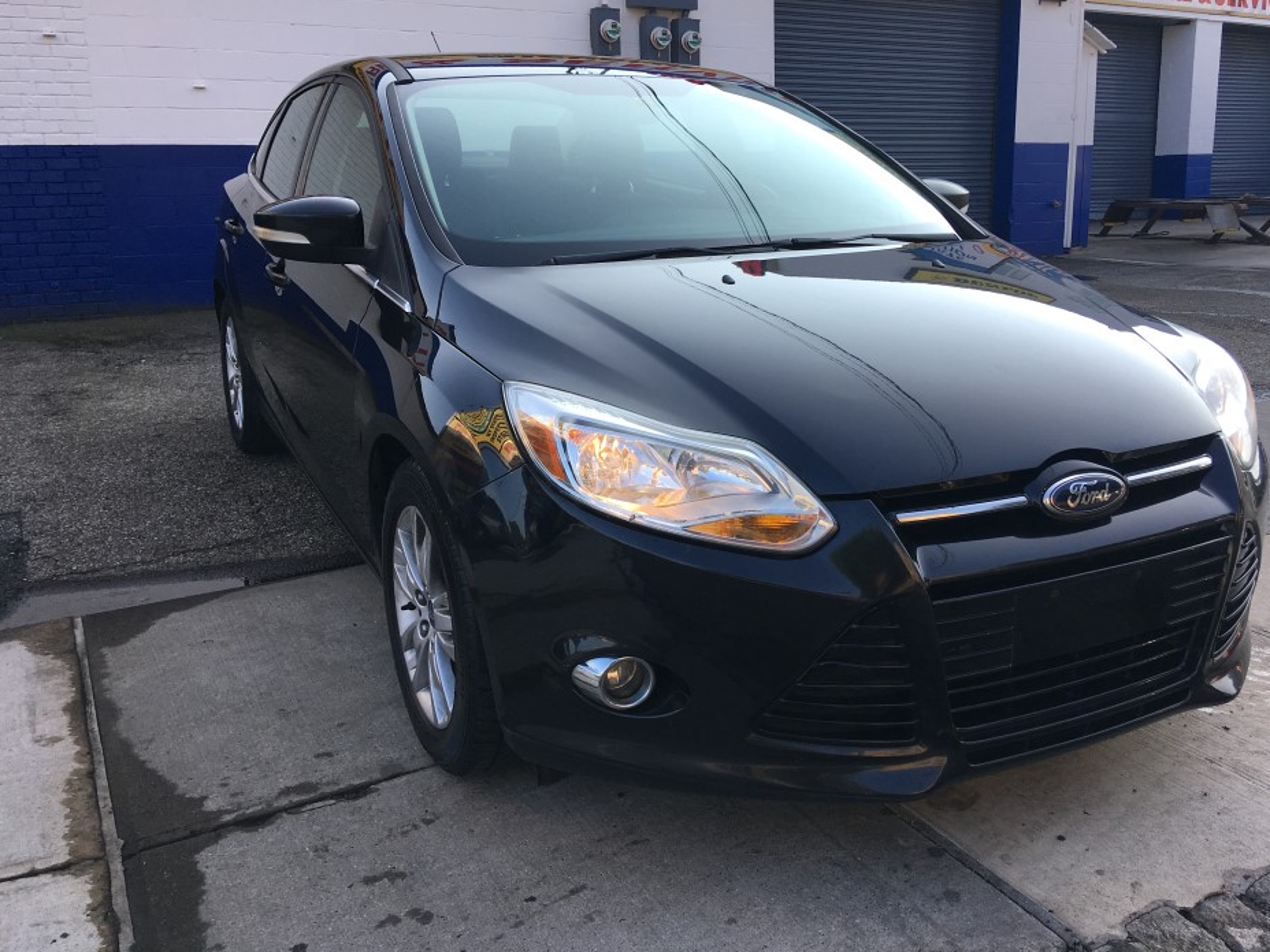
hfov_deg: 56.7
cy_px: 434
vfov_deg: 44.1
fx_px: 1174
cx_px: 694
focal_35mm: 32
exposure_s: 1/377
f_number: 2.2
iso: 25
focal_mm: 4.15
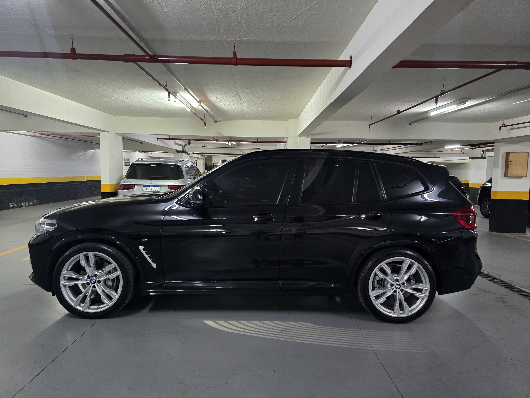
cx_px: 265
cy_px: 199
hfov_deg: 73.9
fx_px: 352
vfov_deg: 58.9
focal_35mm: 23
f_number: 1.7
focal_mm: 6.3
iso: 1250
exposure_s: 1/40
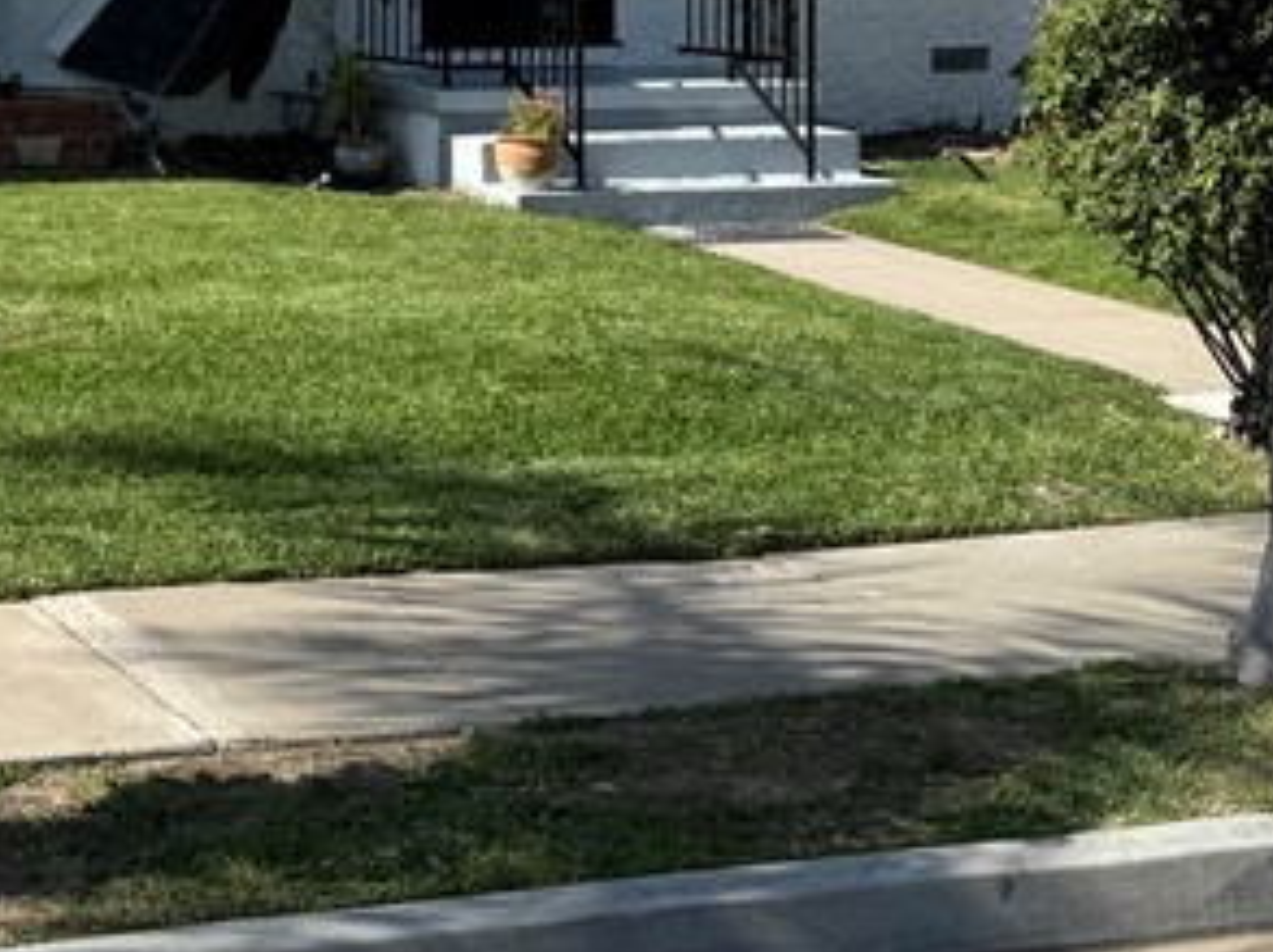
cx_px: -48
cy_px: -152
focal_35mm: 84
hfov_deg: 22.3
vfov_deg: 16.9
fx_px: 3085
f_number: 1.78
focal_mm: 6.76
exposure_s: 1/4310
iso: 80
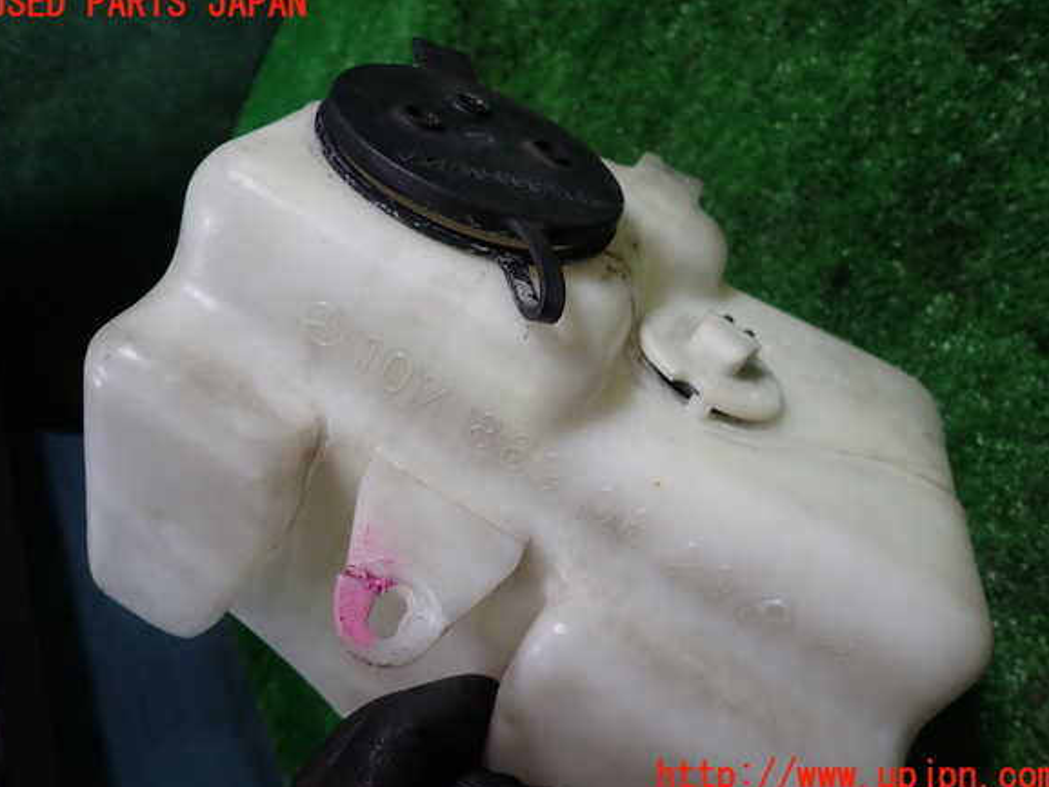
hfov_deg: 67.3
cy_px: 391
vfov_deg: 53.1
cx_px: 522
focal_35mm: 26
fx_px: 788
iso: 160
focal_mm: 4.5
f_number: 2
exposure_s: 1/60
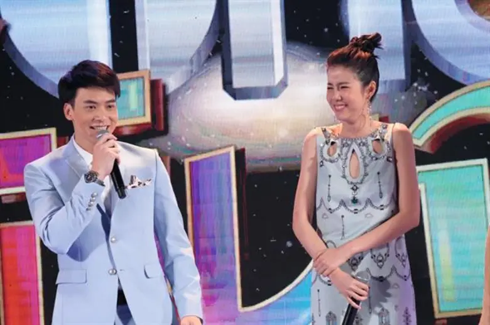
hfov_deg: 6.7
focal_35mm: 307
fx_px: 4171
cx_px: 245
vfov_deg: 4.5
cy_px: 162
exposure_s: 1/320
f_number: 6.7
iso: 12800
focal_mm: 204.6
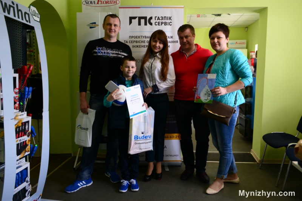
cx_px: 151
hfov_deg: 67.4
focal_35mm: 27
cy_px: 100
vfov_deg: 47.9
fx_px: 226
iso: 800
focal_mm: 18
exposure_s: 1/50
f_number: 5.6
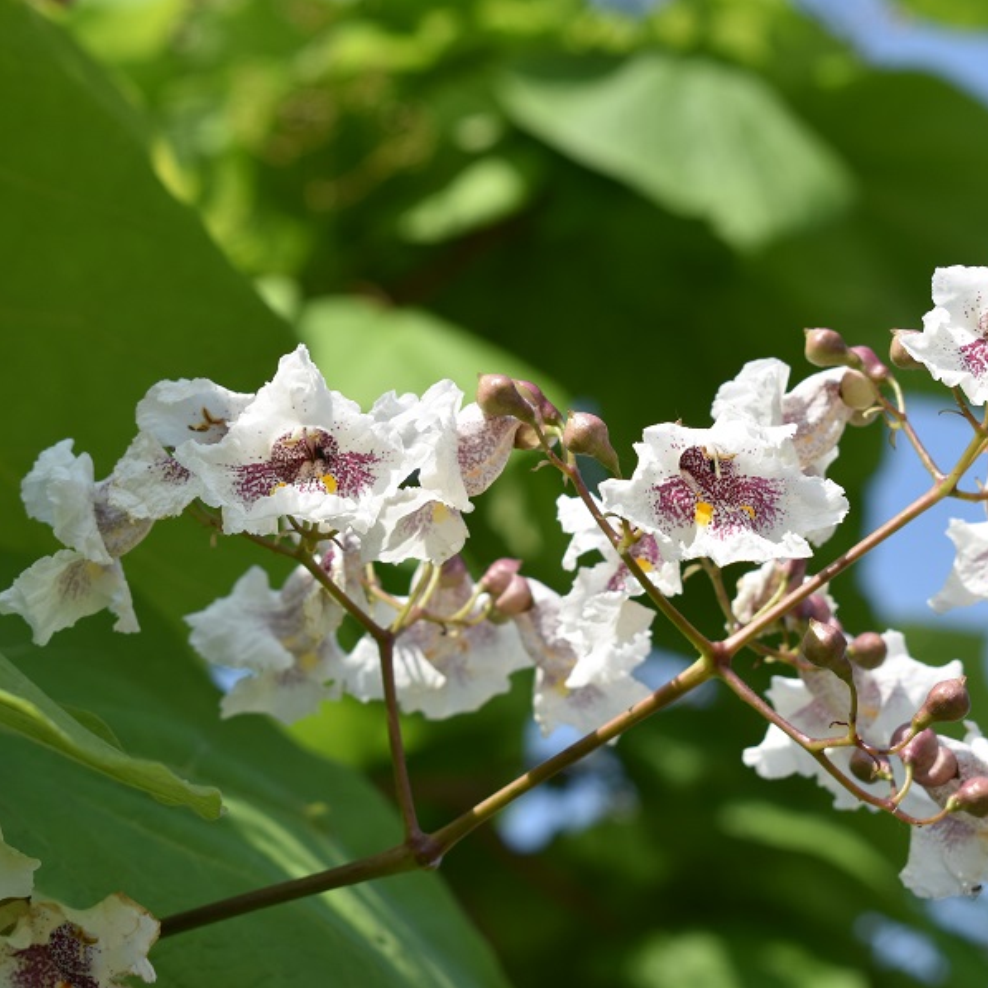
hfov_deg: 16.5
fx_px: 3411
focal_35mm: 106
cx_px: 611
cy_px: 493
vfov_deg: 16.5
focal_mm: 55
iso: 200
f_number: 9
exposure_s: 1/320
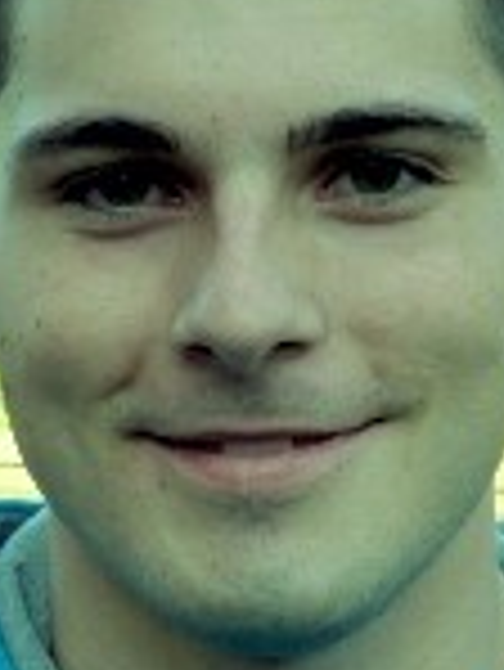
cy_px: 508
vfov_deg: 12.6
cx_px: 279
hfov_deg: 9.5
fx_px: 3024
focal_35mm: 156
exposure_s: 1/100
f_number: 4.3
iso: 100
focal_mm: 9.4
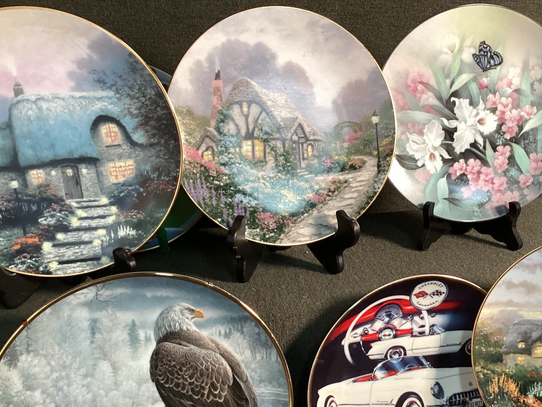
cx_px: 351
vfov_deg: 34.0
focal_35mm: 42
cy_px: 274
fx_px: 658
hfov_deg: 44.3
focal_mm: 3.3
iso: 160
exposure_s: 1/60
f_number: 2.4
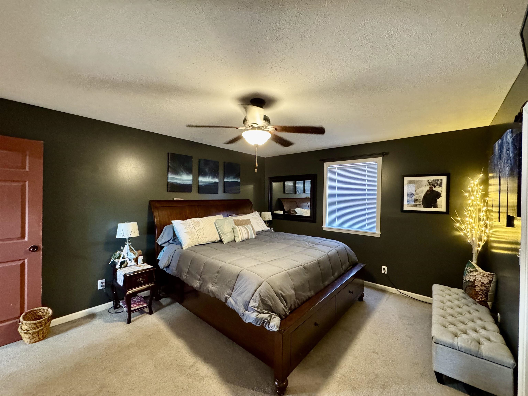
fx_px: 214
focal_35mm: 14
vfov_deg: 85.7
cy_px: 198
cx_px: 264
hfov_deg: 102.1
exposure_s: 1/60
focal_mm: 2.22
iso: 1000
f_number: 2.2
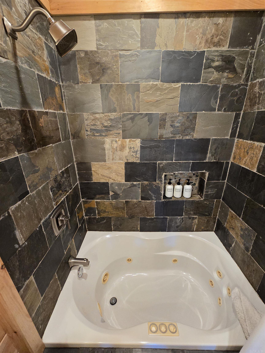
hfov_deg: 89.9
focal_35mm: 13
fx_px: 133
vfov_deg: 106.2
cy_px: 176
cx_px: 132
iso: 400
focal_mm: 2.2
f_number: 2.2
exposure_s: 1/60
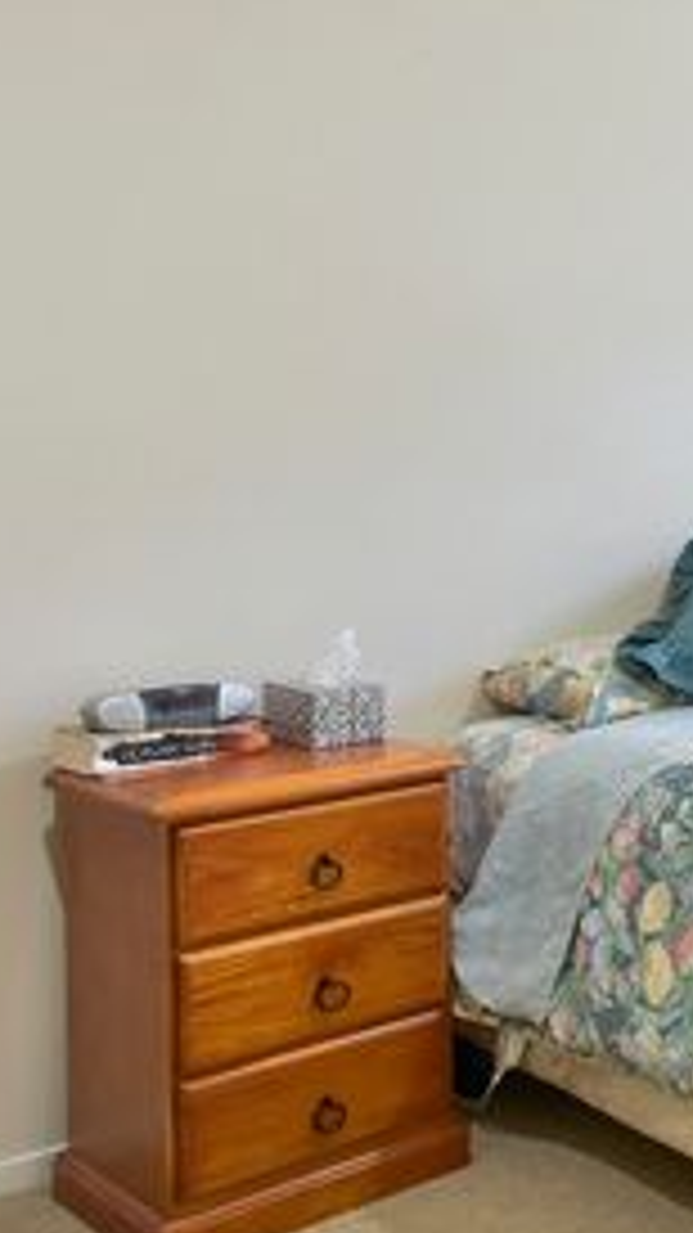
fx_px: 1438
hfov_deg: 21.0
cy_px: 554
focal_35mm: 44
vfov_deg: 46.3
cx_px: 1152
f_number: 10
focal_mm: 10
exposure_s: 1/2.5
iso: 500
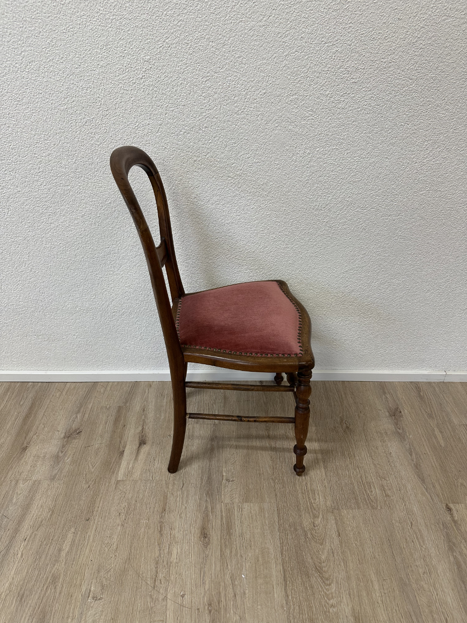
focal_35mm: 24
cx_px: 234
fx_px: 432
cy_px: 312
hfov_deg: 56.8
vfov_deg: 71.6
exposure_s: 1/100
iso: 125
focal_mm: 6.9
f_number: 1.8
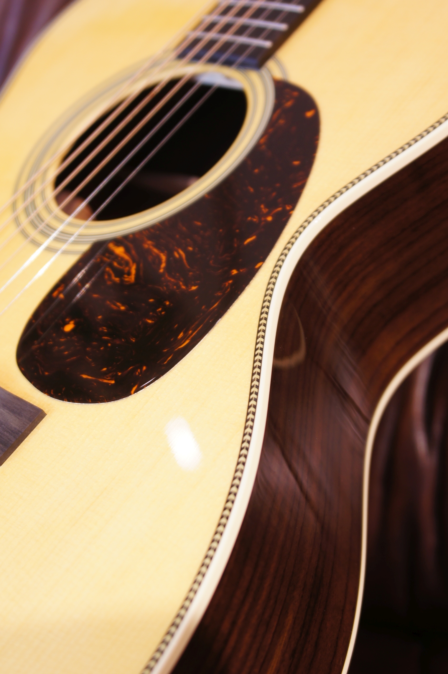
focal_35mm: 68
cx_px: 224
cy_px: 337
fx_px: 1263
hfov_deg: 20.1
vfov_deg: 29.9
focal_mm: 45
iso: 100
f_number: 4.5
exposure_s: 1/6
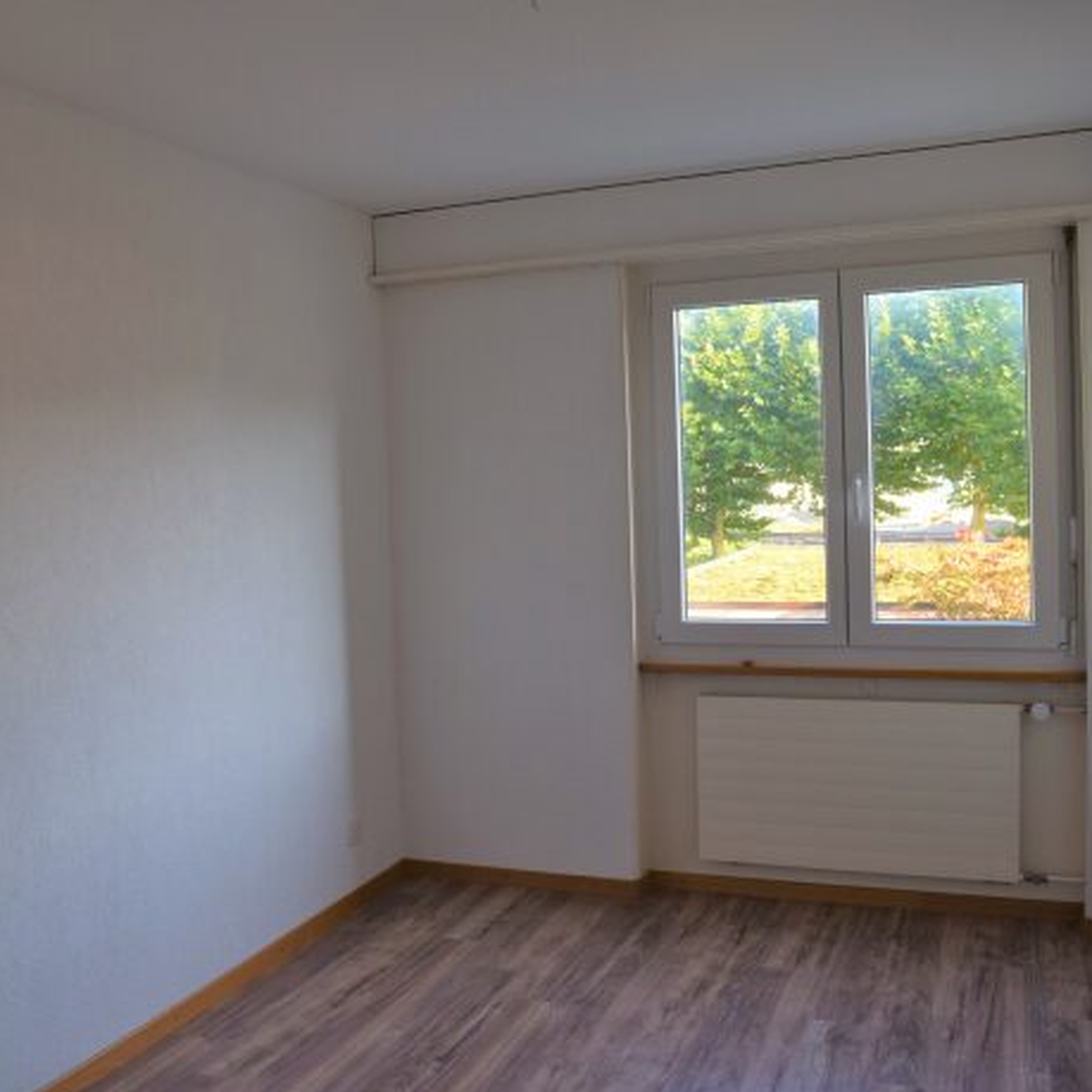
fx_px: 1249
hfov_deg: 46.8
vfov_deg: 47.2
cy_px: 548
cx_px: 409
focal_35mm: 35
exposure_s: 1/100
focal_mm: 18
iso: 400
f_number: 5
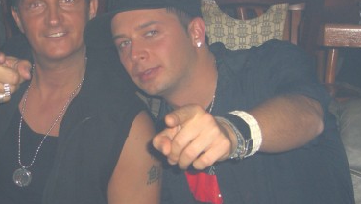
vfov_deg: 12.3
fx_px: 948
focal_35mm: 99
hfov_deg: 21.4
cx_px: 101
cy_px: 115
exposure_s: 1/60
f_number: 3.6
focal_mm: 11.8
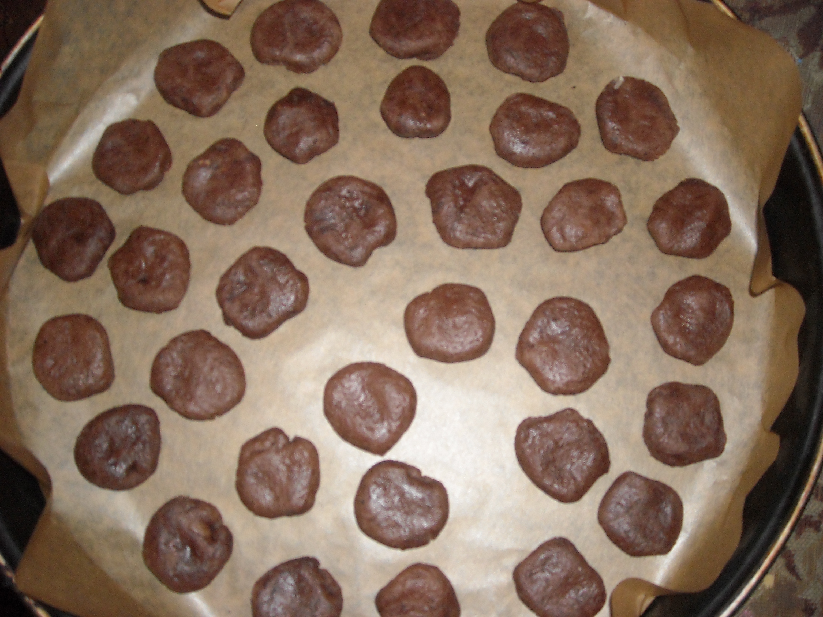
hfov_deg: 52.6
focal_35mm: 35
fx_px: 832
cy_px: 308
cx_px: 412
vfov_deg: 40.7
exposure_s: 1/60
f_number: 2.8
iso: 200
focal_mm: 5.7
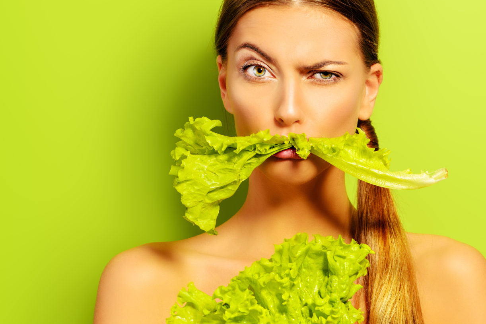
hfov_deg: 15.5
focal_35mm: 132
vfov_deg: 10.4
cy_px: 144
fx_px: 1782
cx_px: 286
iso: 100
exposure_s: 1/160
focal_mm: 105
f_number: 9
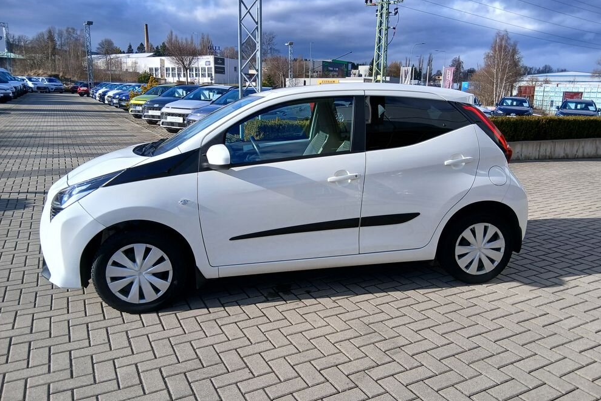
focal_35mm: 28
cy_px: 200
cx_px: 306
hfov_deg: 65.5
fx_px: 467
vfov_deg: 46.4
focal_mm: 3.98
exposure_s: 1/413
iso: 20
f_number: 1.8
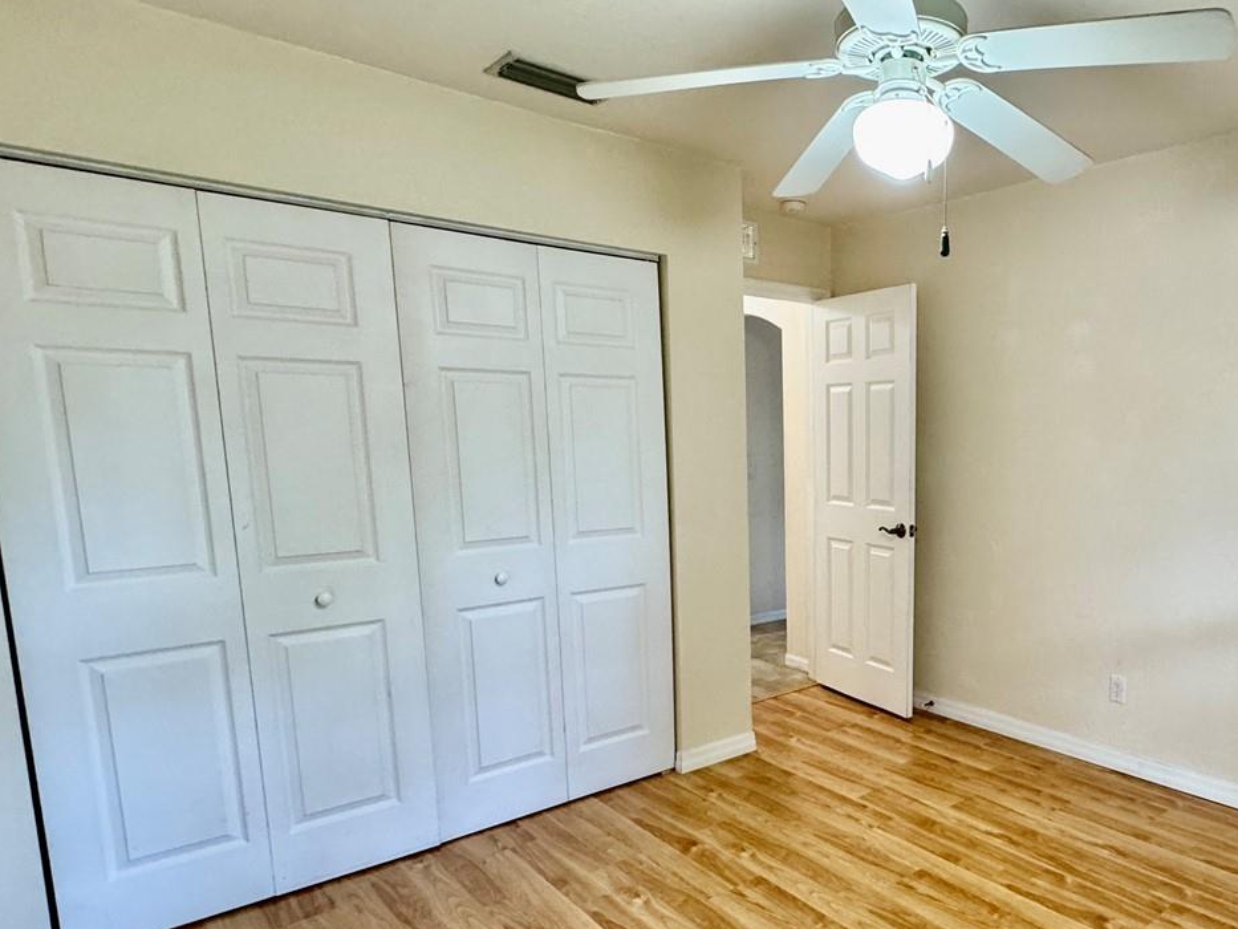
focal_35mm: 24
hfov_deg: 67.7
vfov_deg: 56.4
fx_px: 858
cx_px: 905
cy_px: 552
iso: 250
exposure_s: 1/60
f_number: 2.2
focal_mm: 2.22
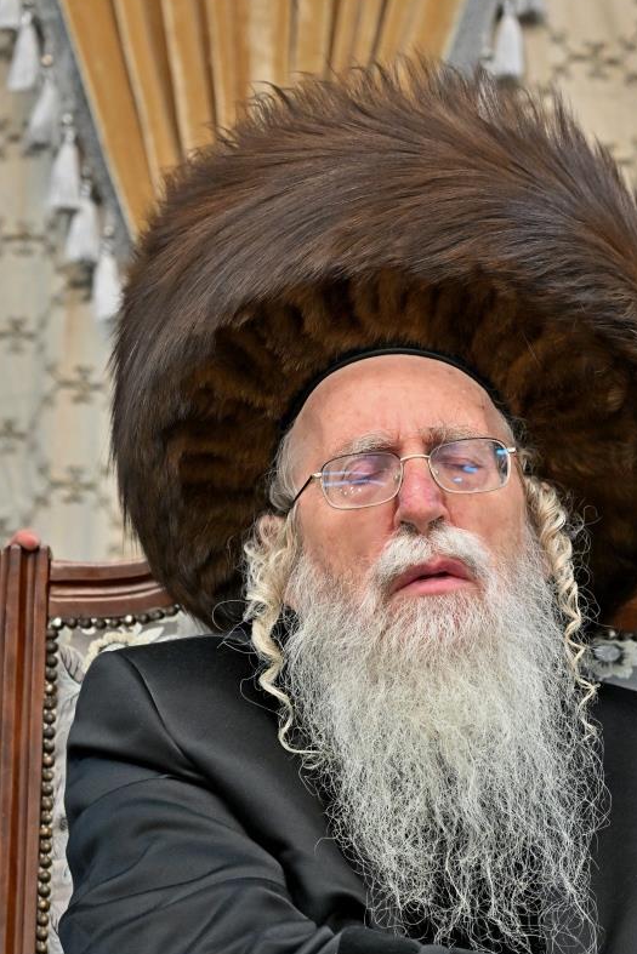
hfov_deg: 5.9
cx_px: 387
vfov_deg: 8.8
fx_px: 6208
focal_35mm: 234
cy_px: 545
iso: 800
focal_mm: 120
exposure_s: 1/250
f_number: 4
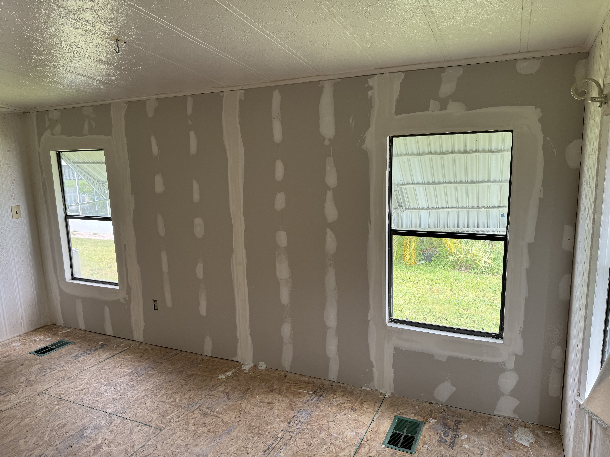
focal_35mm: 24
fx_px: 423
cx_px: 305
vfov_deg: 56.8
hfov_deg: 71.6
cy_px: 228
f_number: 1.78
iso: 100
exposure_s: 1/121
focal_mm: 6.76
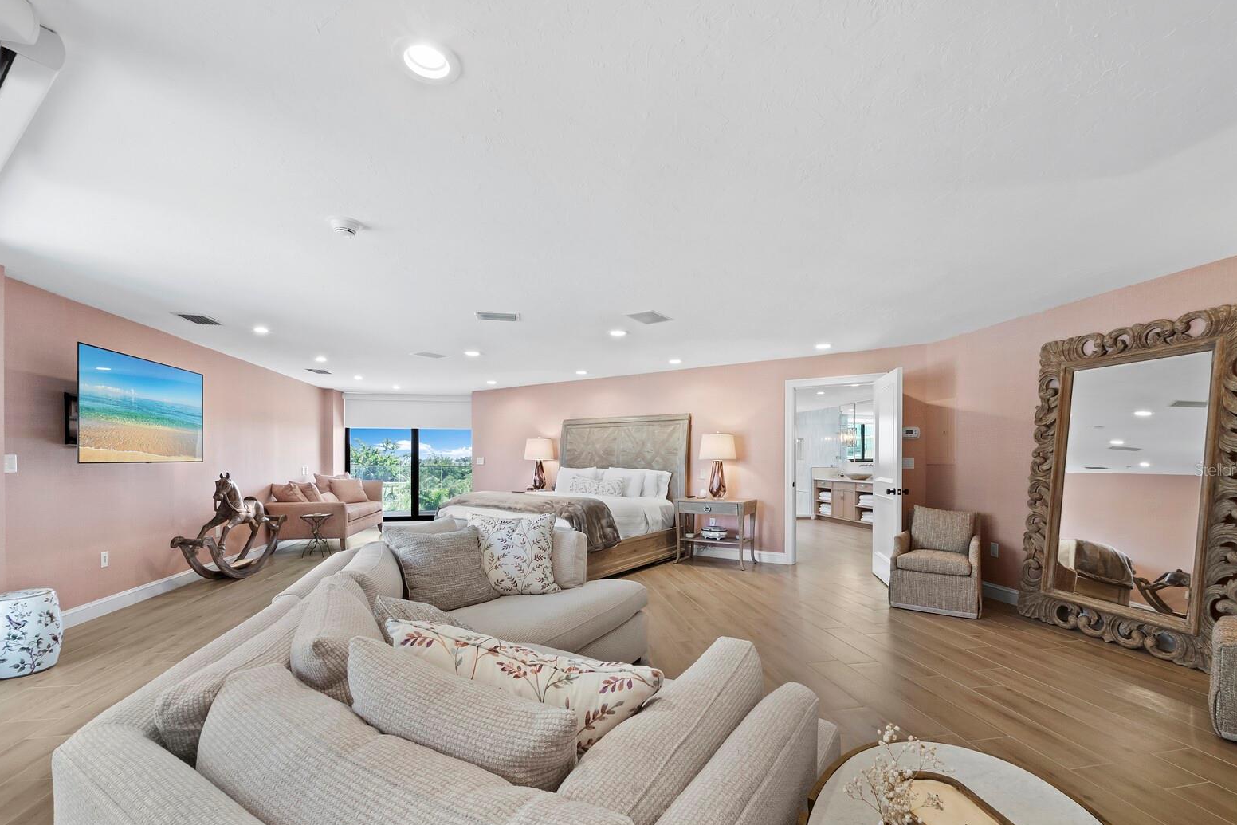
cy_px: 469
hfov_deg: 100.4
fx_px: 515
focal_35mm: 15
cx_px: 633
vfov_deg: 76.9
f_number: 11
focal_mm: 7
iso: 400
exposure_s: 1/1.67
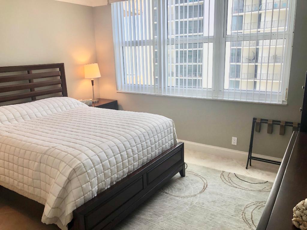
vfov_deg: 49.7
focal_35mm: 28
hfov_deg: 63.4
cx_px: 154
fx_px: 248
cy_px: 115
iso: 50
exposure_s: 1/120
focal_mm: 3.99
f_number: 1.8
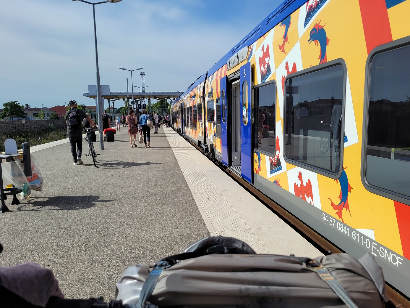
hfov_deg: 65.3
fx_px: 320
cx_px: 211
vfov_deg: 51.3
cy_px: 153
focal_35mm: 27
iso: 40
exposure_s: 1/3291
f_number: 1.8
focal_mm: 5.4
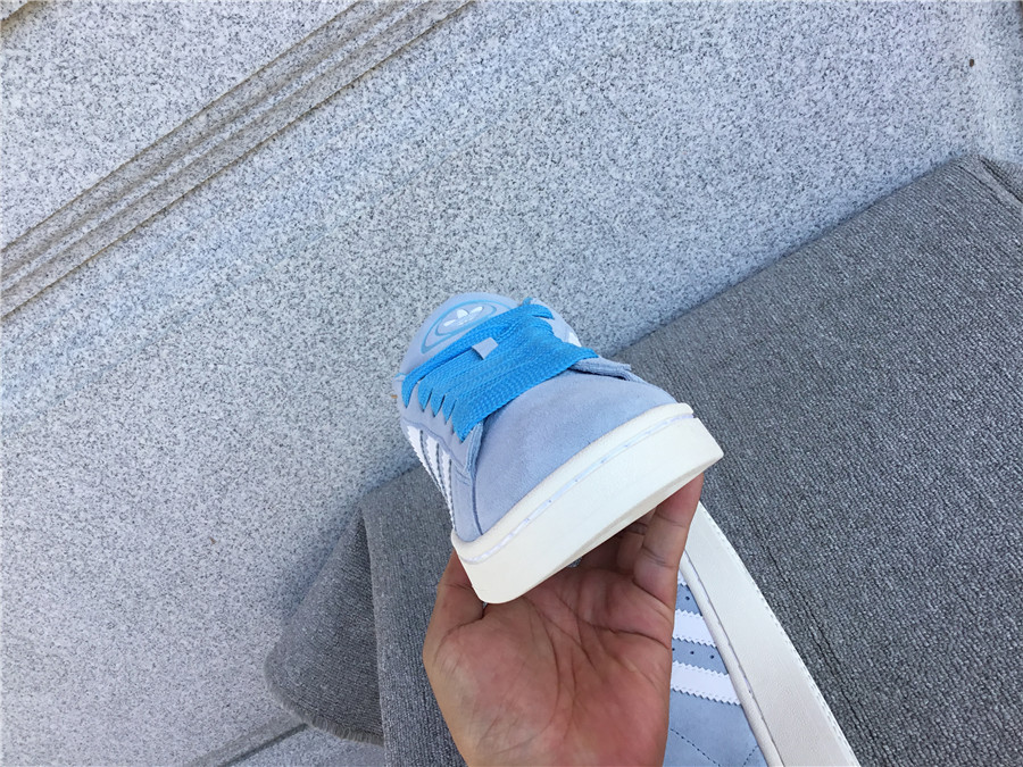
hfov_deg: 58.4
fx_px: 916
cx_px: 512
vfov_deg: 45.4
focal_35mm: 31
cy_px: 384
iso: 25
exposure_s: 1/407
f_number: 2.4
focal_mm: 3.3
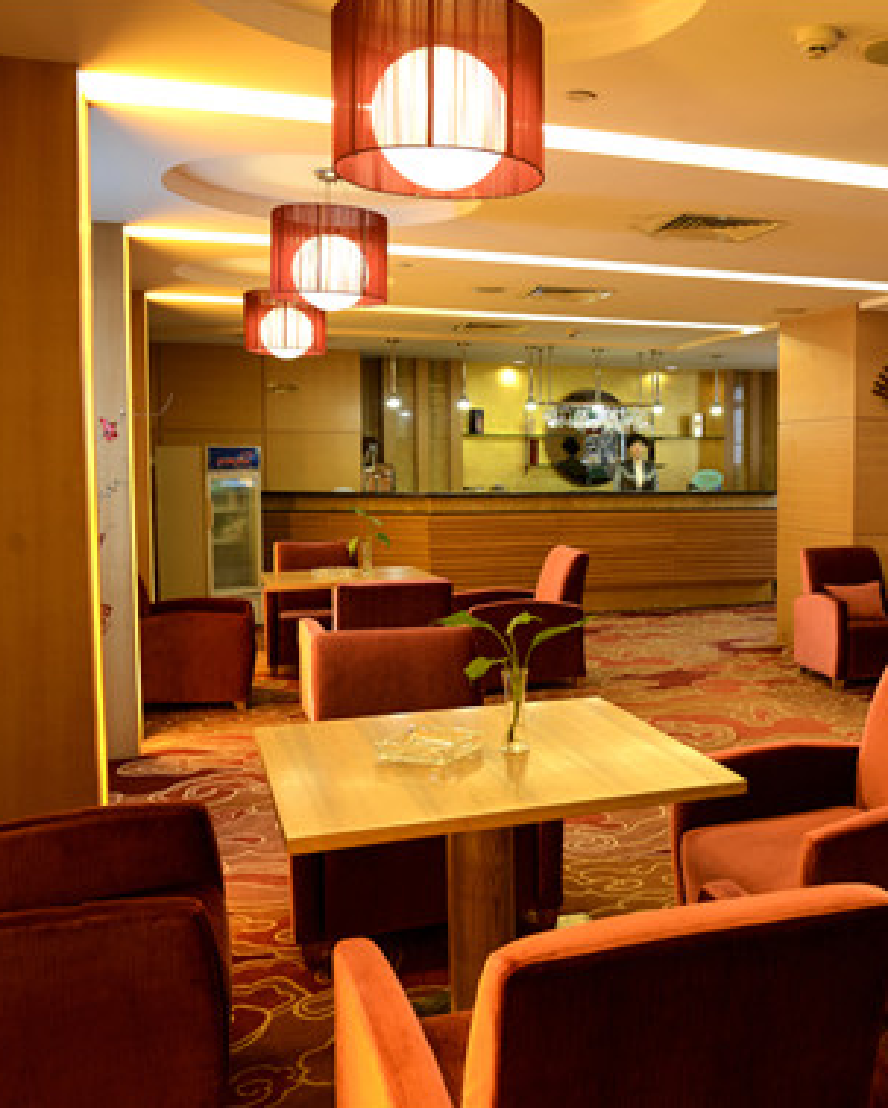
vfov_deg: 52.8
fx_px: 1116
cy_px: 553
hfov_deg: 41.7
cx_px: 699
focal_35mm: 34
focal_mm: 24
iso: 100
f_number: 5.6
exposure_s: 1/2
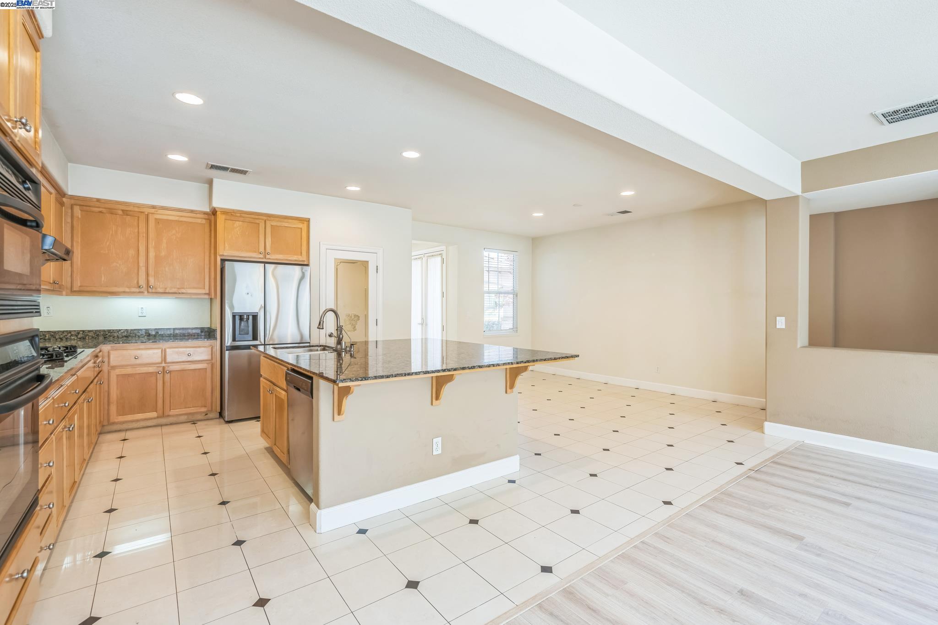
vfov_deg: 73.7
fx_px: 417
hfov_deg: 96.7
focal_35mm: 16
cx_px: 469
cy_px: 312
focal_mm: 16
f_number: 8
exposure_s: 1/6
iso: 100
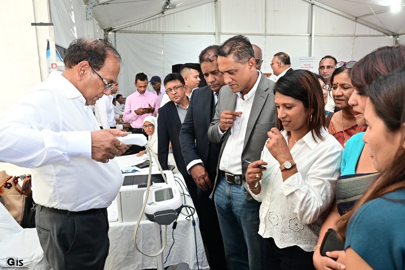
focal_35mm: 27
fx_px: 304
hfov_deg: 67.4
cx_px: 202
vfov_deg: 47.9
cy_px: 135
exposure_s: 1/200
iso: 1600
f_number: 5.6
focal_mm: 18
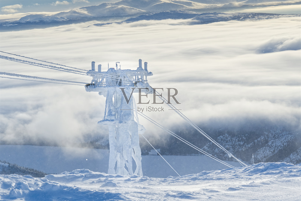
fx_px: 878
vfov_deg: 13.1
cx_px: 150
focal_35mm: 105
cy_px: 100
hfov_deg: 19.4
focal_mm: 70
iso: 200
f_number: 8
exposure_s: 1/800
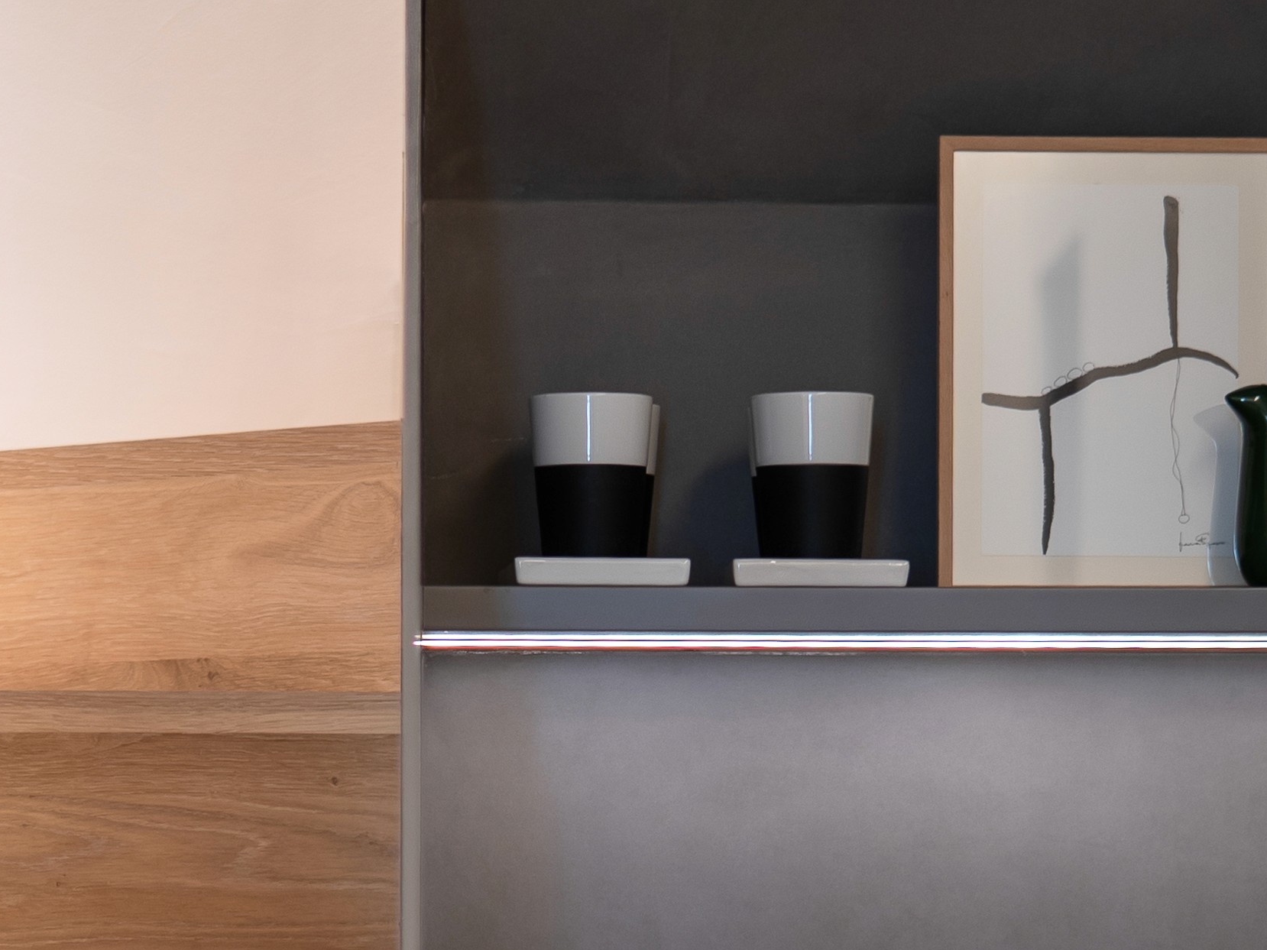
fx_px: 6368
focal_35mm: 174
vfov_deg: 8.5
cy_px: 1033
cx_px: 507
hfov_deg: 11.4
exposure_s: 1/125
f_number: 1.4
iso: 80
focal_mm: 50
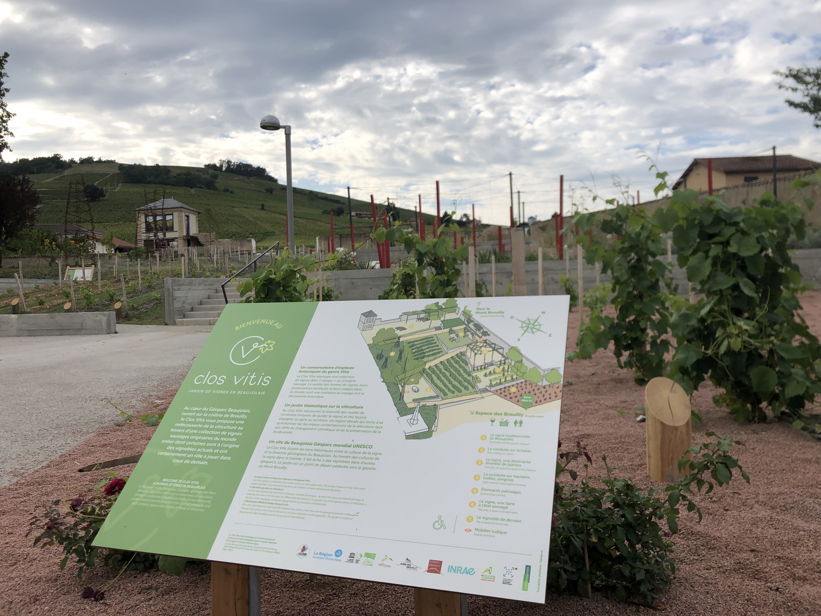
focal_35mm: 28
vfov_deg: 49.7
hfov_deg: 63.4
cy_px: 308
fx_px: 664
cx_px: 410
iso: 20
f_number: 1.8
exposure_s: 1/2404
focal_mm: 4
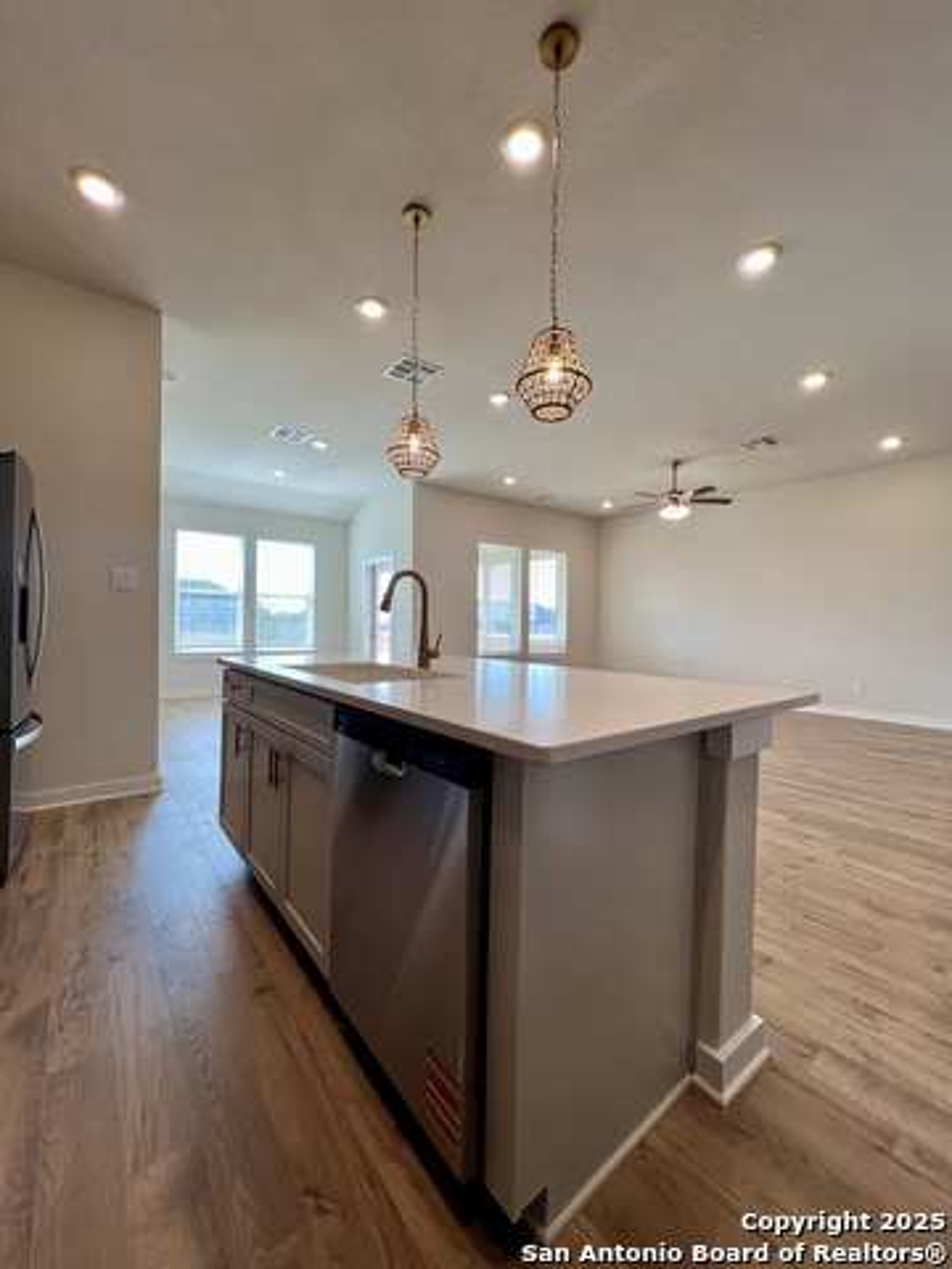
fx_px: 477
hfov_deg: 89.9
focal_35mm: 13
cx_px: 476
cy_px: 634
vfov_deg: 106.2
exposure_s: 1/120
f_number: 1.8
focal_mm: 1.57
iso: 100
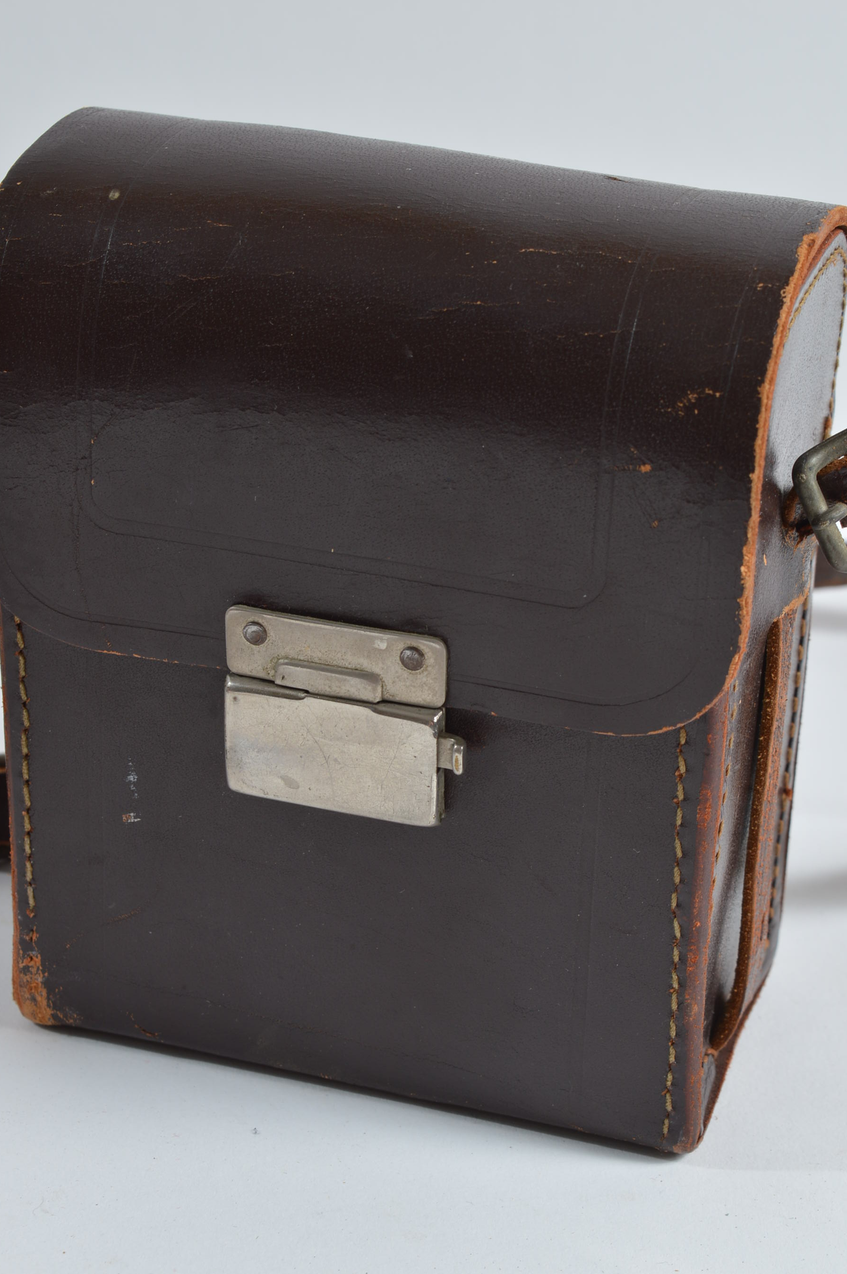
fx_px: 3076
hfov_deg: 15.7
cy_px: 702
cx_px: 413
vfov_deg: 23.4
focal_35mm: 87
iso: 100
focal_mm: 52
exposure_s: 1/100
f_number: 11
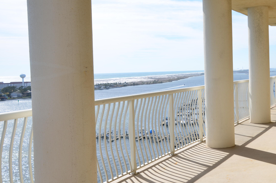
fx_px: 367
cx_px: 184
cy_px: 80
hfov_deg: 40.7
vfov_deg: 27.9
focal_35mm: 48
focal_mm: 24
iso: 100
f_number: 9
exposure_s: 1/320
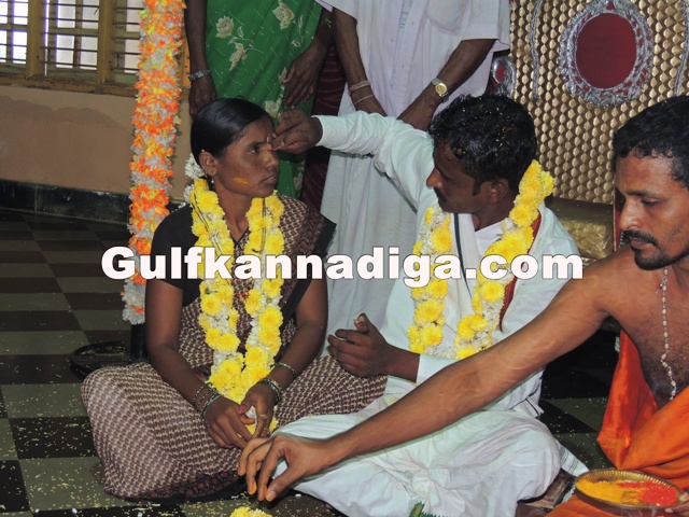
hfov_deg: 32.2
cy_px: 258
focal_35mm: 60
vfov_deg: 24.4
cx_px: 344
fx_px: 1194
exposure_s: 1/50
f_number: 3.7
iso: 200
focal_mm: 10.7
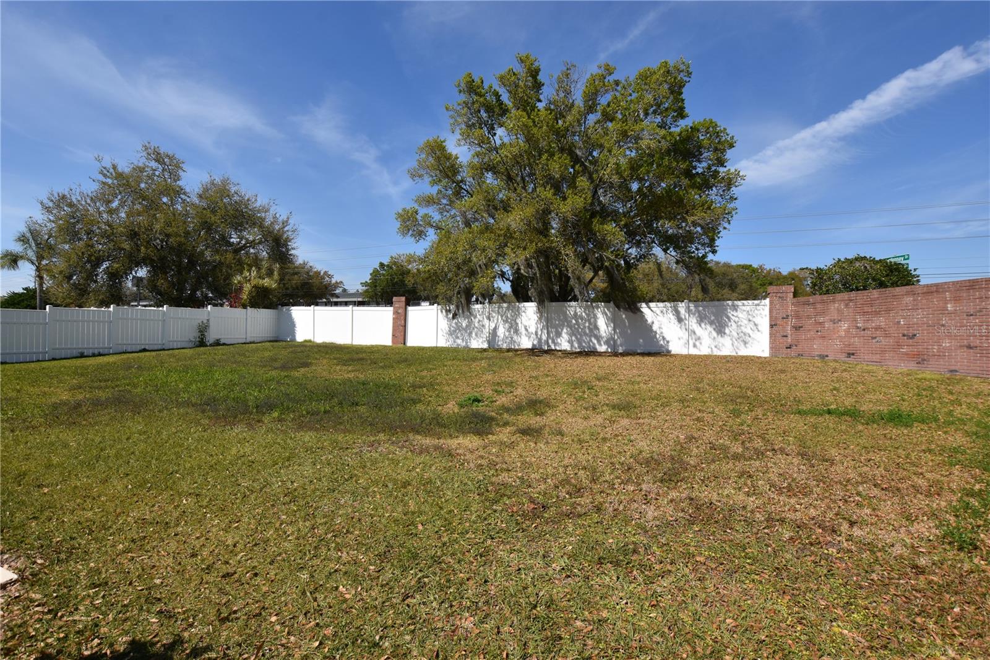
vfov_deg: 77.3
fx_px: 412
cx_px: 495
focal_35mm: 15
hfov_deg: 100.4
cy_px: 330
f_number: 8
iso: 140
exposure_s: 1/500
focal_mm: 10
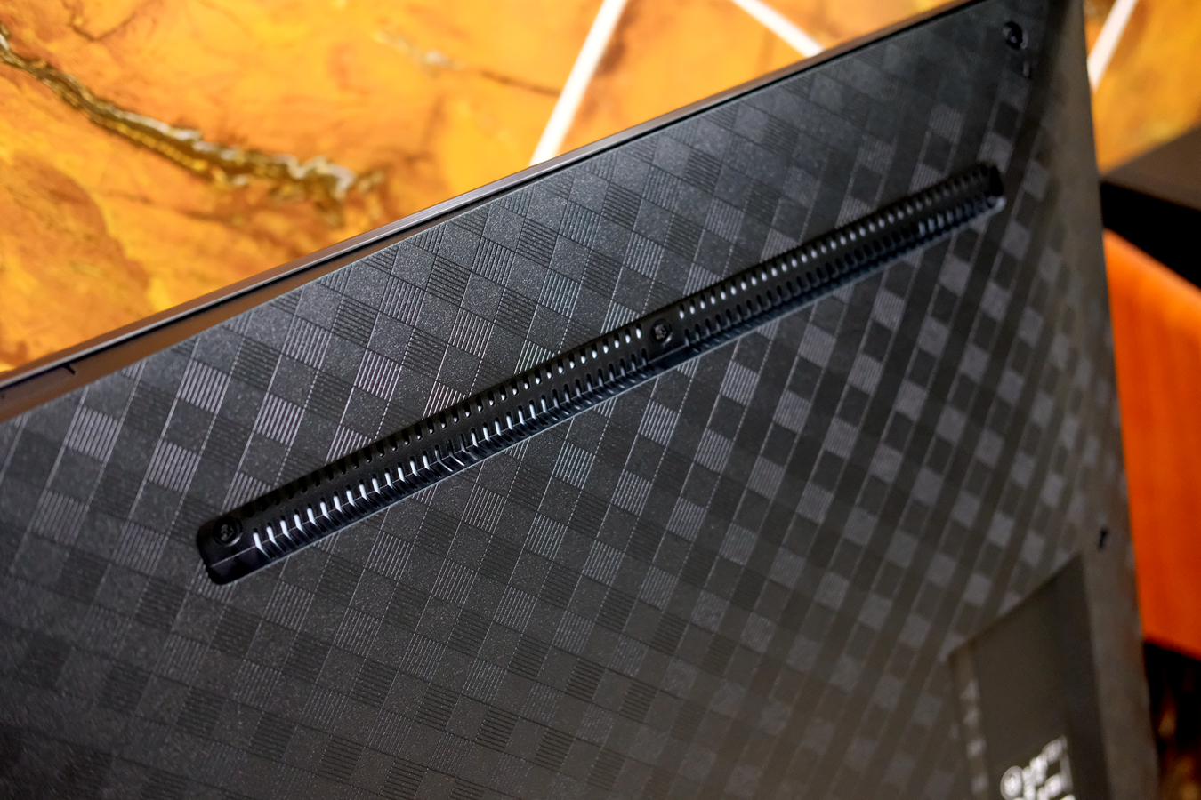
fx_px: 1768
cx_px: 600
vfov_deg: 25.5
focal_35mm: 53
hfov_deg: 37.5
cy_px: 400
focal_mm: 35
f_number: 2
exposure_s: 1/125
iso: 3200
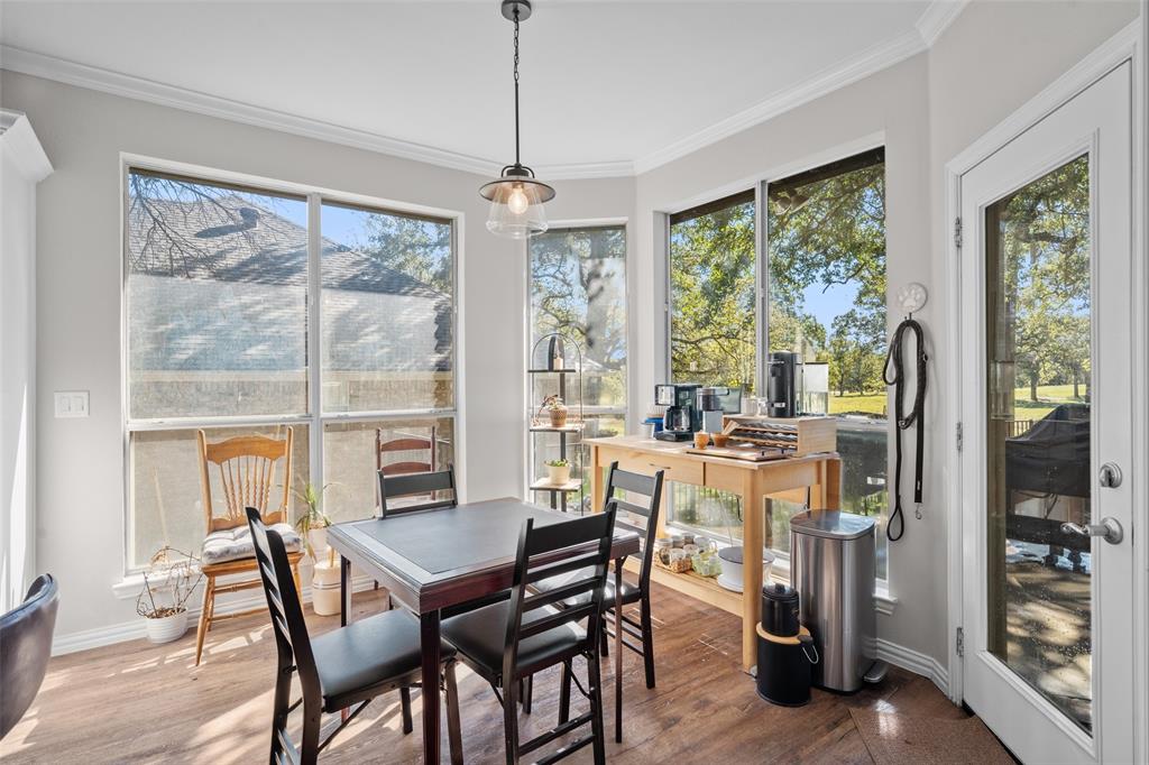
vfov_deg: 70.4
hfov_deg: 93.3
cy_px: 382
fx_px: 542
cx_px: 574
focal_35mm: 17
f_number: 8
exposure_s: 1/8
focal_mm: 17
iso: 400
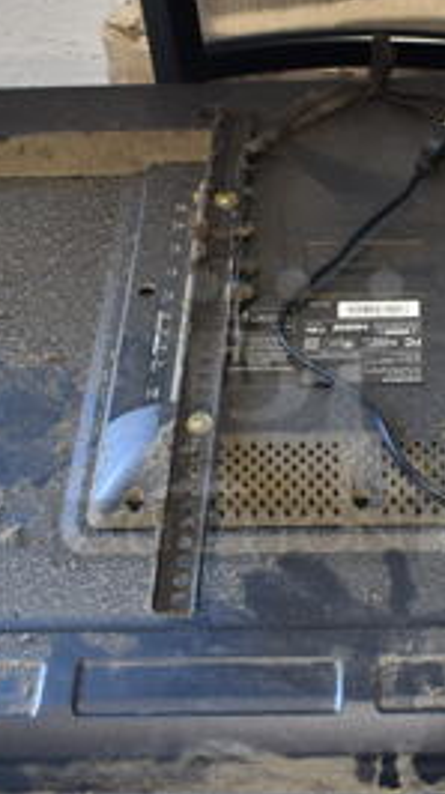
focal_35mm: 65
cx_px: 385
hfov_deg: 18.2
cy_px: 406
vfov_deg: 32.4
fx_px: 1368
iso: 320
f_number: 3.5
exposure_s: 1/30
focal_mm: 18
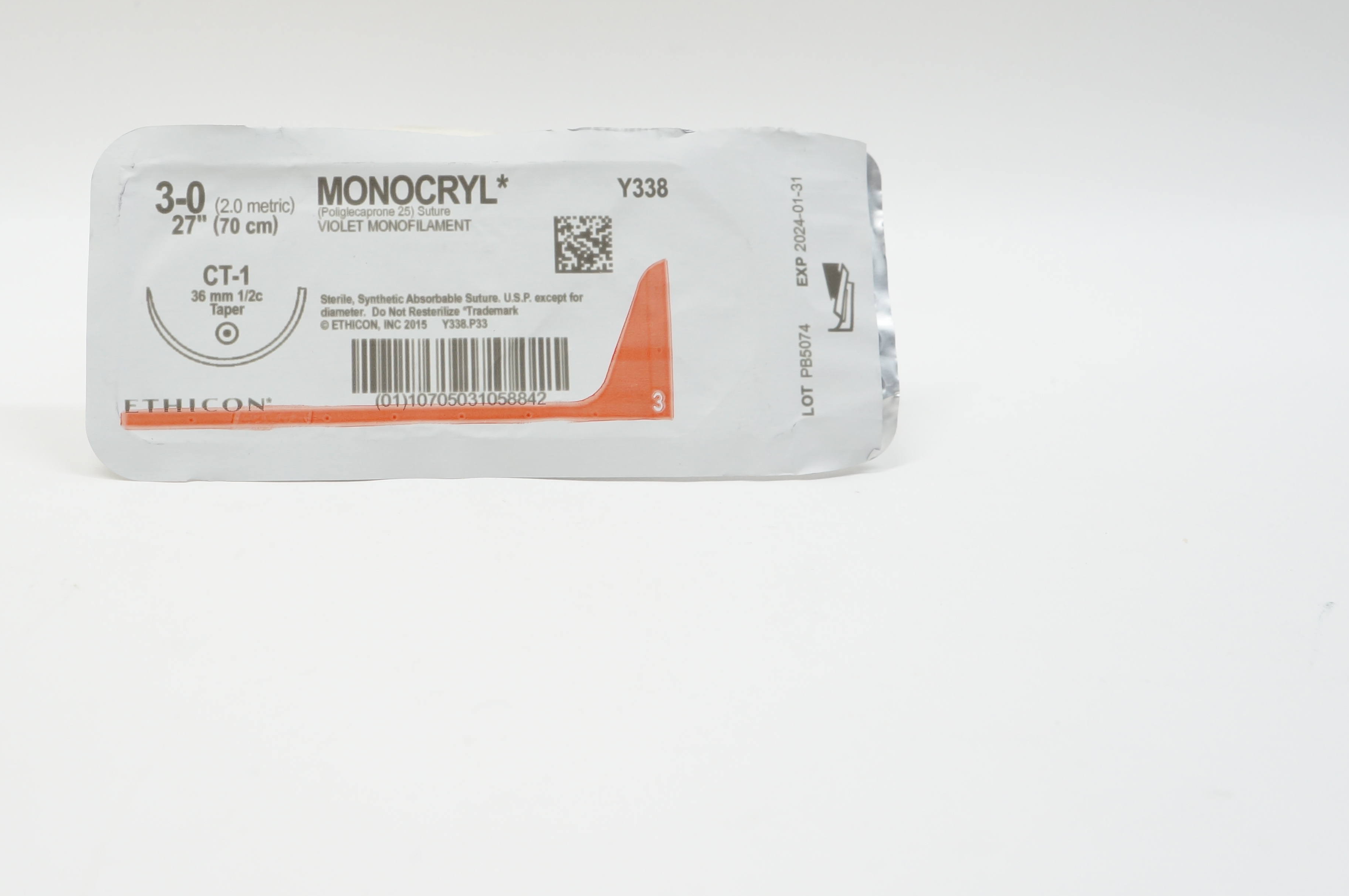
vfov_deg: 26.4
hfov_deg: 38.8
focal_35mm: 51
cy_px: 296
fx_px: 1897
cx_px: 489
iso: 400
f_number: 6.3
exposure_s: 1/50
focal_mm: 25
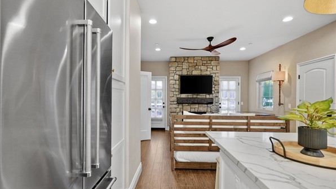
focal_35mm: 18
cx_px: 158
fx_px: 160
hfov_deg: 92.6
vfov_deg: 61.0
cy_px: 100
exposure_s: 1/15
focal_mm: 16
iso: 500
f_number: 4
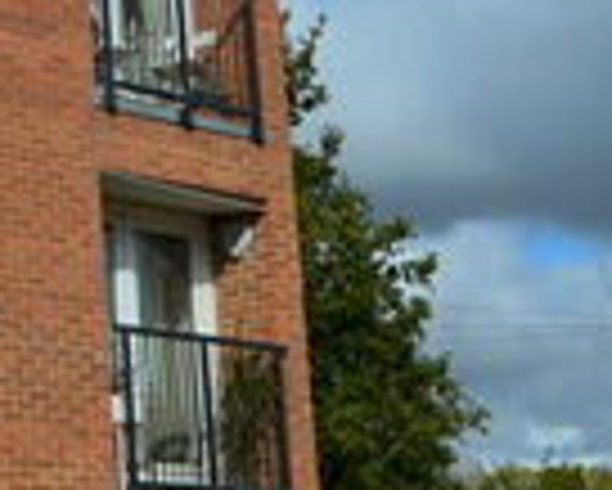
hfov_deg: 17.0
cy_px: -4
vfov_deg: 14.0
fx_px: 1965
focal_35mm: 108
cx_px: -94
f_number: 9
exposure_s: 1/320
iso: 100
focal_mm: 15
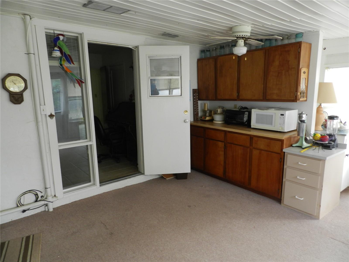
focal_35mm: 23
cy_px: 131
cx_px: 174
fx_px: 232
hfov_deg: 73.9
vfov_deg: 58.9
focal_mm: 4
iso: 160
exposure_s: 1/30
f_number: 3.4
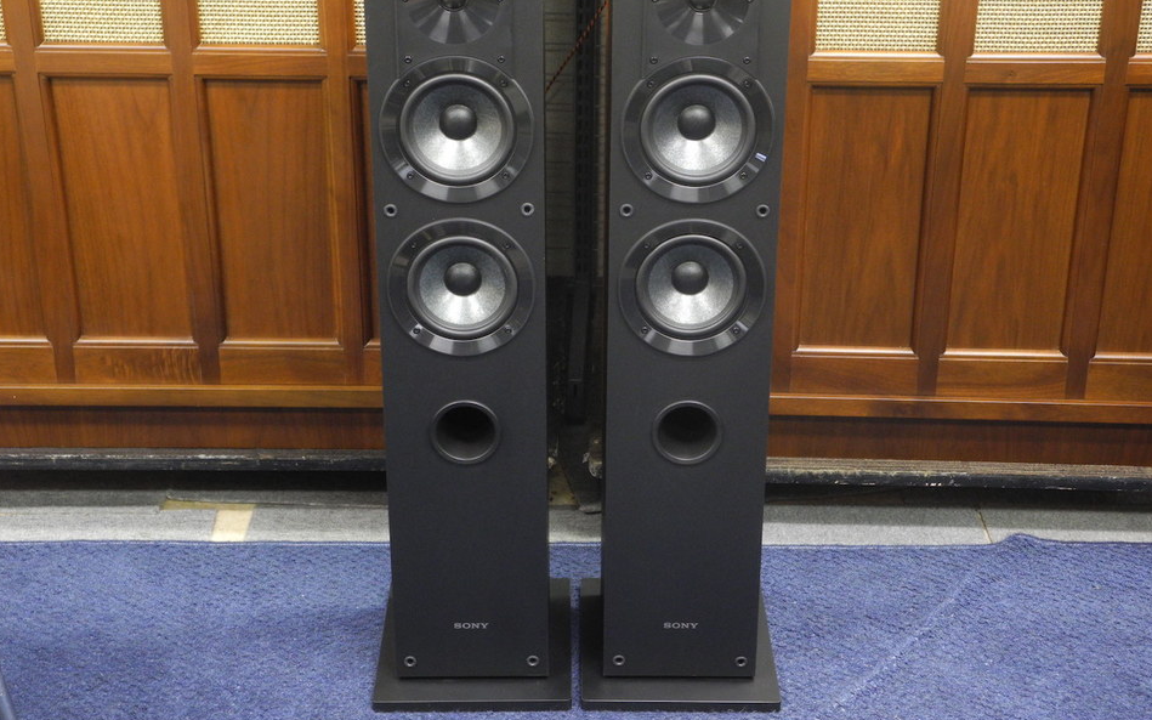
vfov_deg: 22.0
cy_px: 288
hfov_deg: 34.5
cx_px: 574
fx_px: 1852
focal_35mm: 59
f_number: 3.5
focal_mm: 11.8
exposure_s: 1/8
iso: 400
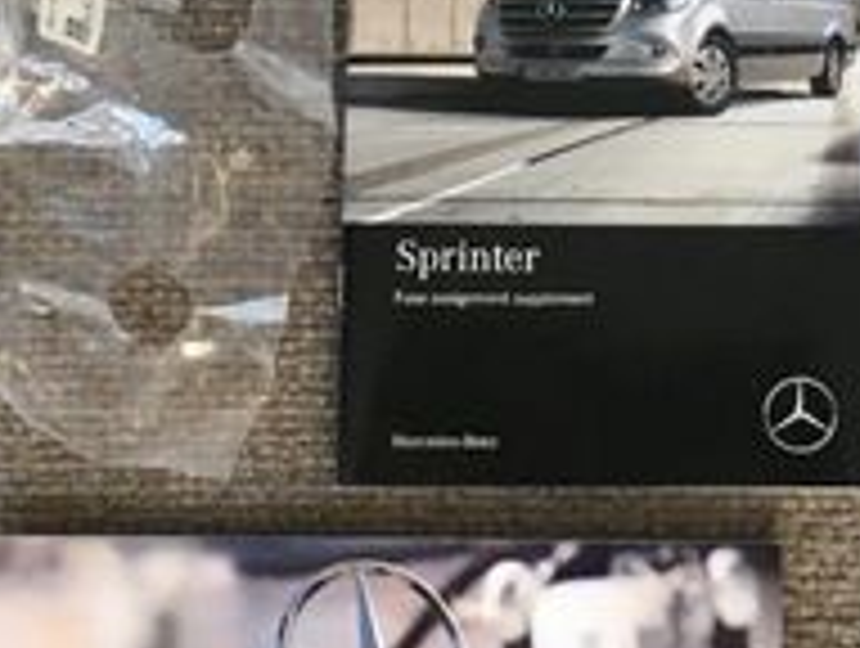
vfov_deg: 15.0
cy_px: -32
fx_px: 2414
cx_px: 644
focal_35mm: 97
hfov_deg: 20.0
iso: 32
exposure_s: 1/30
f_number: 2.2
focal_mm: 4.15
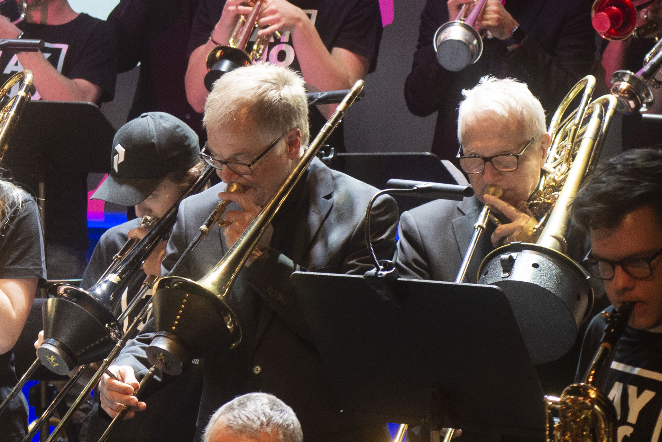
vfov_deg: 5.1
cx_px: -151
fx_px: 4948
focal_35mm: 269
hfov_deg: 7.6
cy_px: 22
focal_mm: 92
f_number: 5
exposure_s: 1/125
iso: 1600
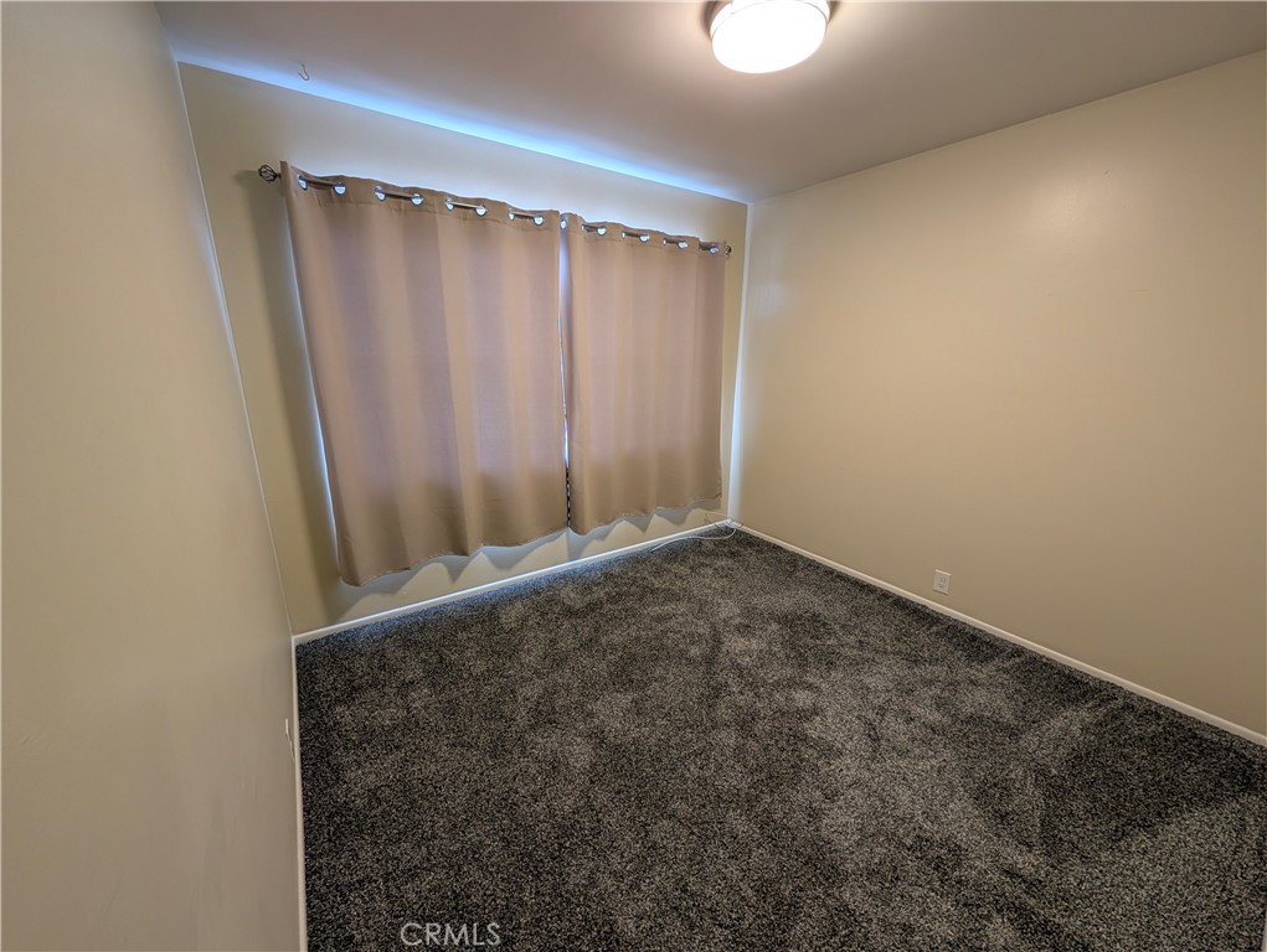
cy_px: 476
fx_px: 440
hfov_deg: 110.5
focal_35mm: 12
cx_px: 634
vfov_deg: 94.6
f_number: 1.7
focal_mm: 2.02
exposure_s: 1/24
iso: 81
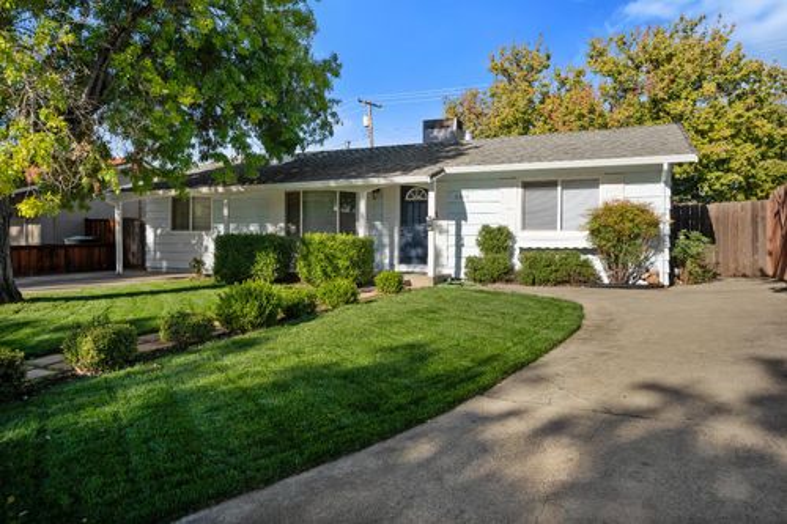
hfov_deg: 73.8
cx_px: 394
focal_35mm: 24
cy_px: 262
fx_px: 524
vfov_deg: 53.1
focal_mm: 24
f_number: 5.6
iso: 400
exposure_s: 1/1600
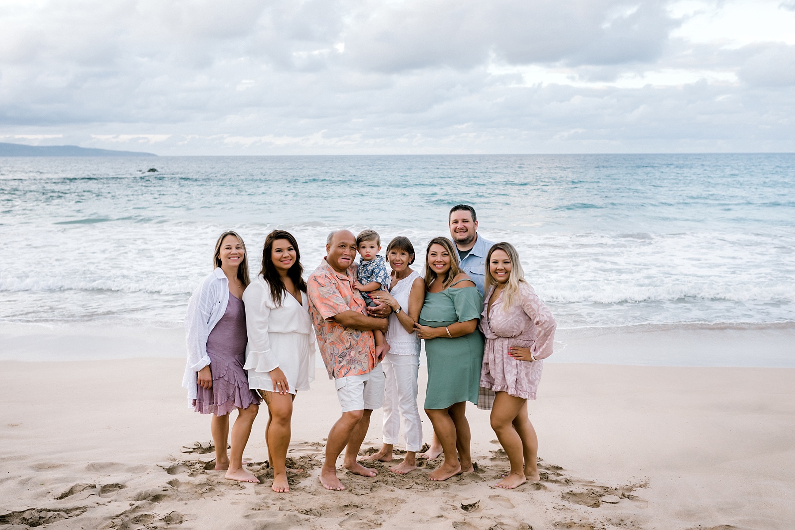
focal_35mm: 35
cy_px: 265
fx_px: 773
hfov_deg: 54.4
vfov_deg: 37.9
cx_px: 398
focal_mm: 35
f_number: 2.8
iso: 200
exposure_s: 1/200
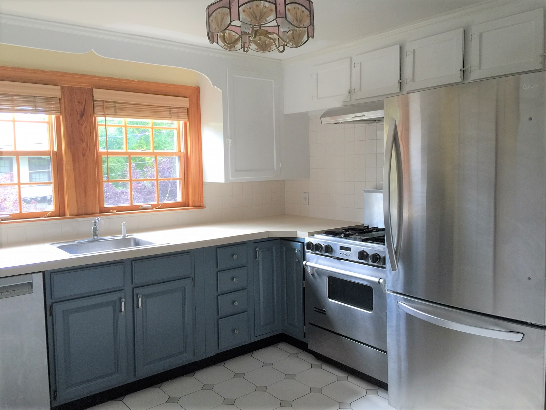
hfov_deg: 61.7
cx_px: 273
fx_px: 457
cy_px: 205
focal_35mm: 29
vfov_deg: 48.2
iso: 40
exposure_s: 1/30
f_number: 2.2
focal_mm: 4.15
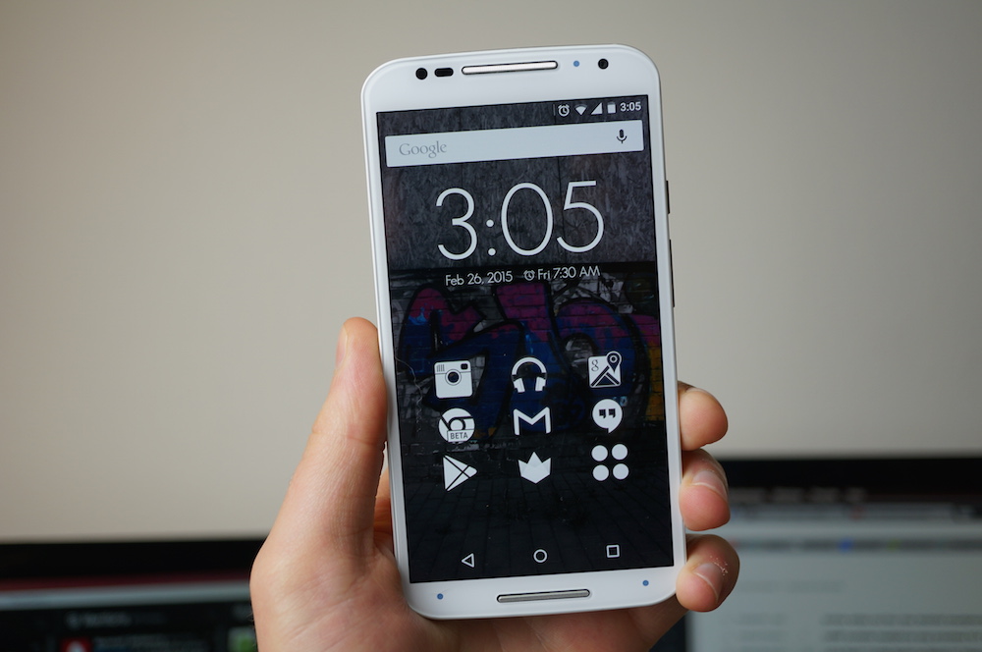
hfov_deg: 43.7
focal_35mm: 45
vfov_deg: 29.8
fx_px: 1226
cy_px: 326
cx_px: 491
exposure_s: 1/60
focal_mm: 30
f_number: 4
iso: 100
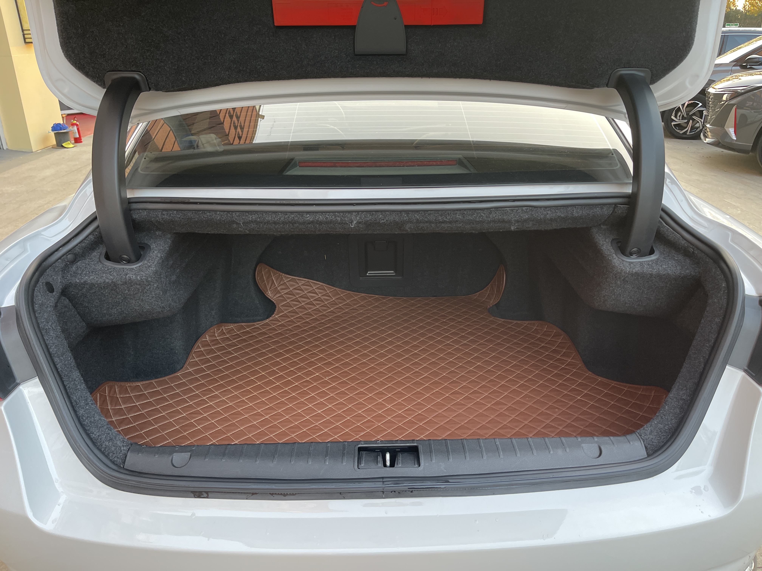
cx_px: 381
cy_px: 286
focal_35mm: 25
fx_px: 550
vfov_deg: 54.9
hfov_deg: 69.4
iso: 125
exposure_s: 1/120
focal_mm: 5.1
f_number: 1.6
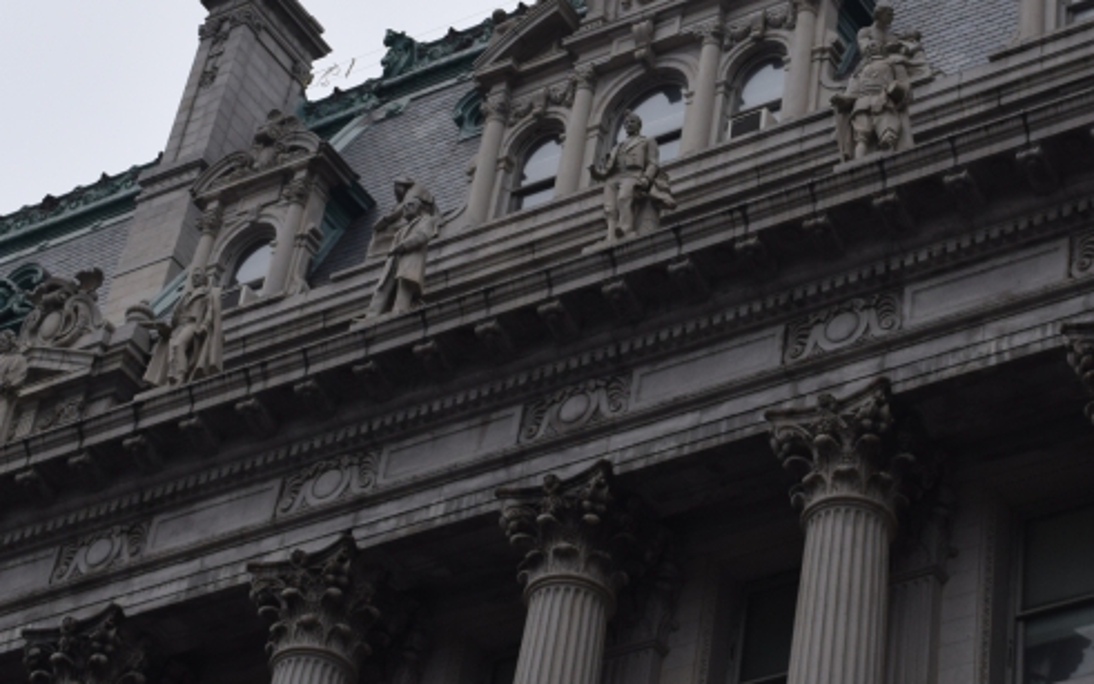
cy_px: 136
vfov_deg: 12.8
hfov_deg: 20.3
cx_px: 780
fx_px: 3041
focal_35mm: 102
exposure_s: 1/250
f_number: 8
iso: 360
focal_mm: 32
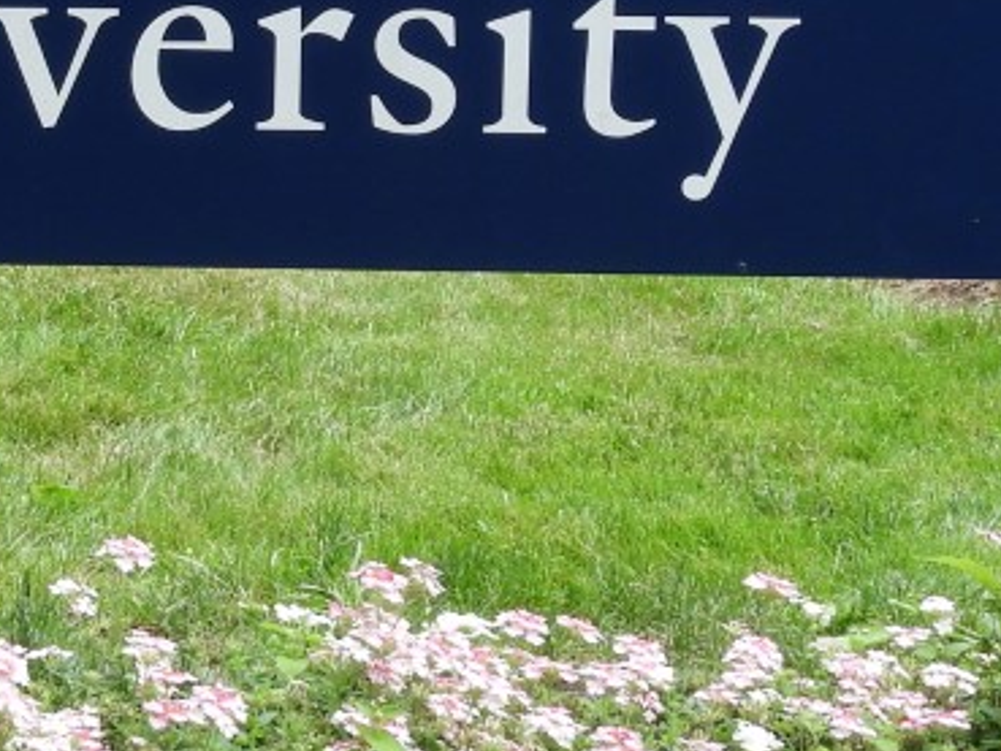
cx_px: -41
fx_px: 5641
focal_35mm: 195
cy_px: 138
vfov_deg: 7.6
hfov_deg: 10.0
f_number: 4
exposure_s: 1/160
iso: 100
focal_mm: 9
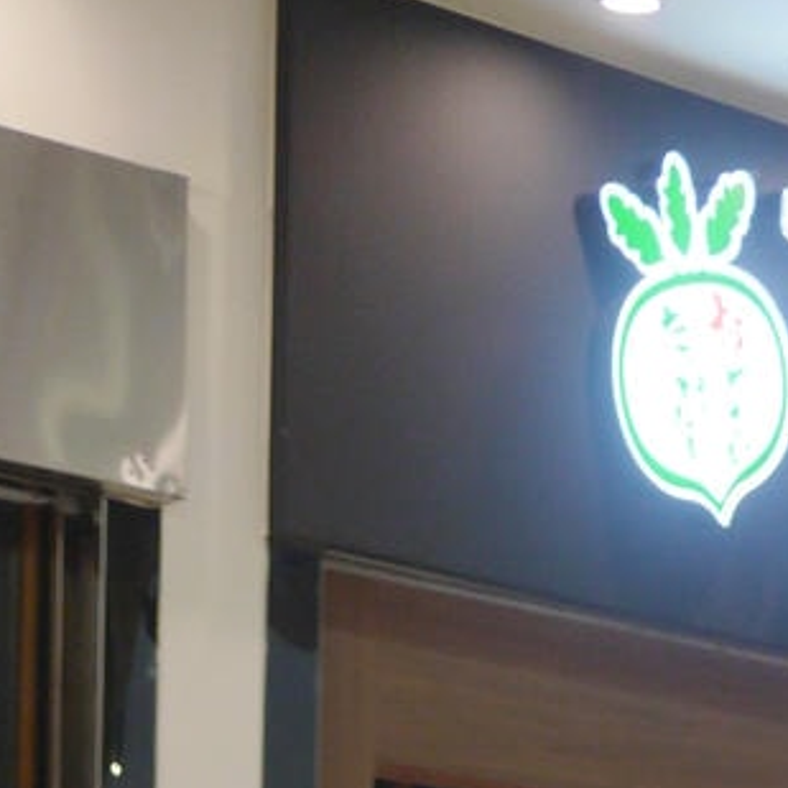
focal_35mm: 183
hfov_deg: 9.3
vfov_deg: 8.8
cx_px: -360
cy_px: 1785
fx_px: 4713
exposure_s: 1/80
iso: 160
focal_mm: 20
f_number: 1.7
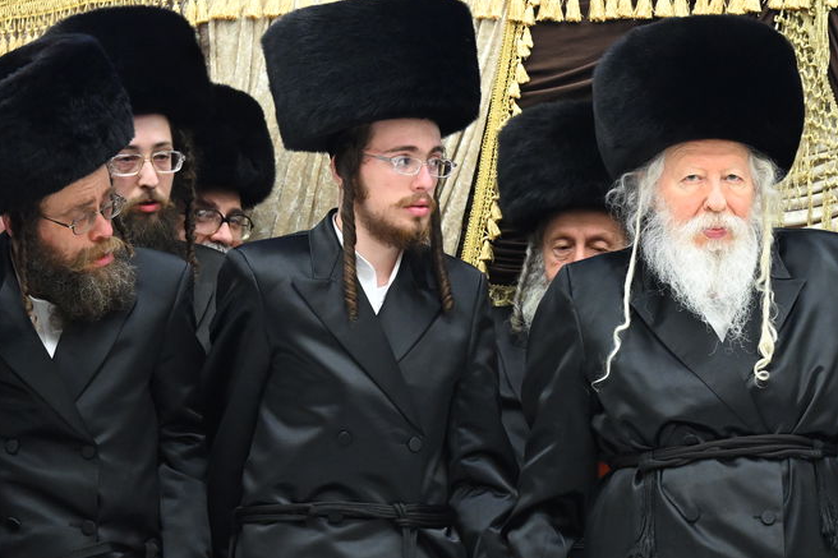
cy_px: 366
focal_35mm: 288
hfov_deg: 7.1
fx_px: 6702
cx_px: 804
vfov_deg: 4.8
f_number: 6.3
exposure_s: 1/200
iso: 4000
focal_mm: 135
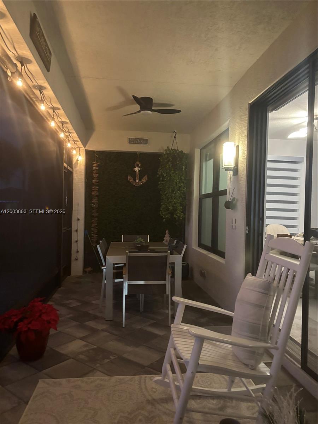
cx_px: 159
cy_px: 212
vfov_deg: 67.3
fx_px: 318
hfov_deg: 53.1
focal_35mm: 26
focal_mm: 5.96
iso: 640
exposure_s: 1/30
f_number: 1.6
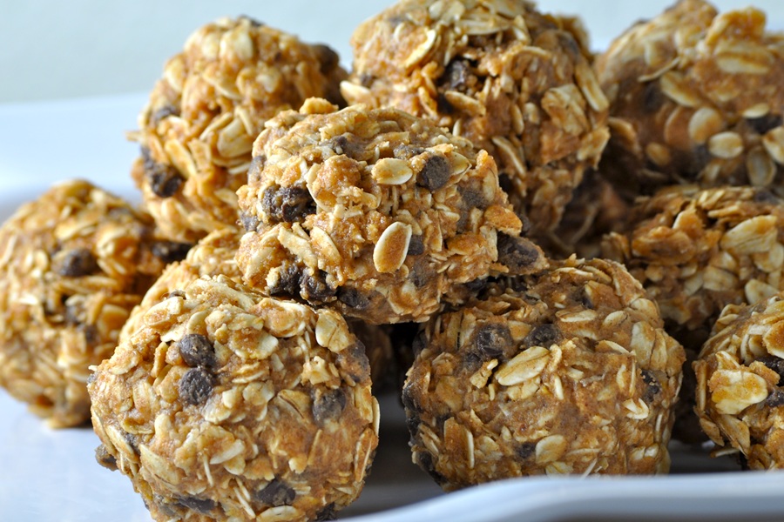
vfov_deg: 5.7
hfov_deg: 8.6
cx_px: 392
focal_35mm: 240
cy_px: 261
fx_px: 5226
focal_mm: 160
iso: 200
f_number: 11
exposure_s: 1/8
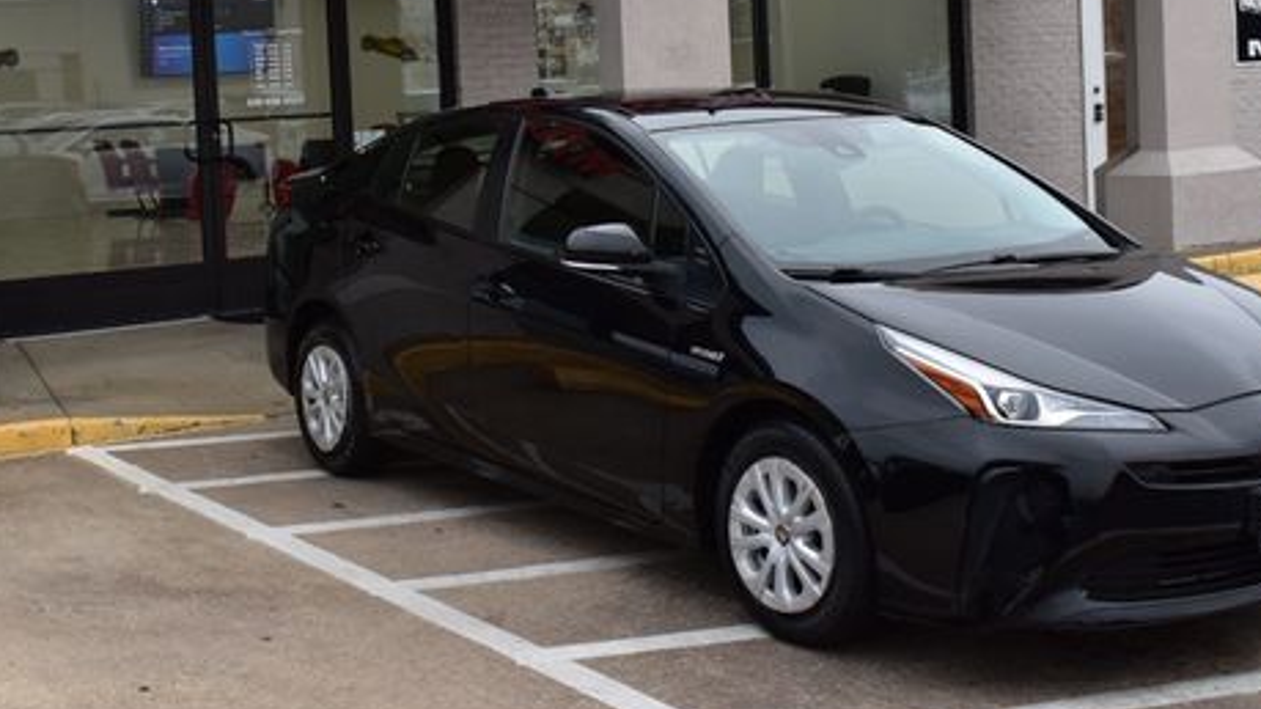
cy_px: 190
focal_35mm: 55
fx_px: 1830
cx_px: 467
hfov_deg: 37.8
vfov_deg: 21.8
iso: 400
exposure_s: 1/100
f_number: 9
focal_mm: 25
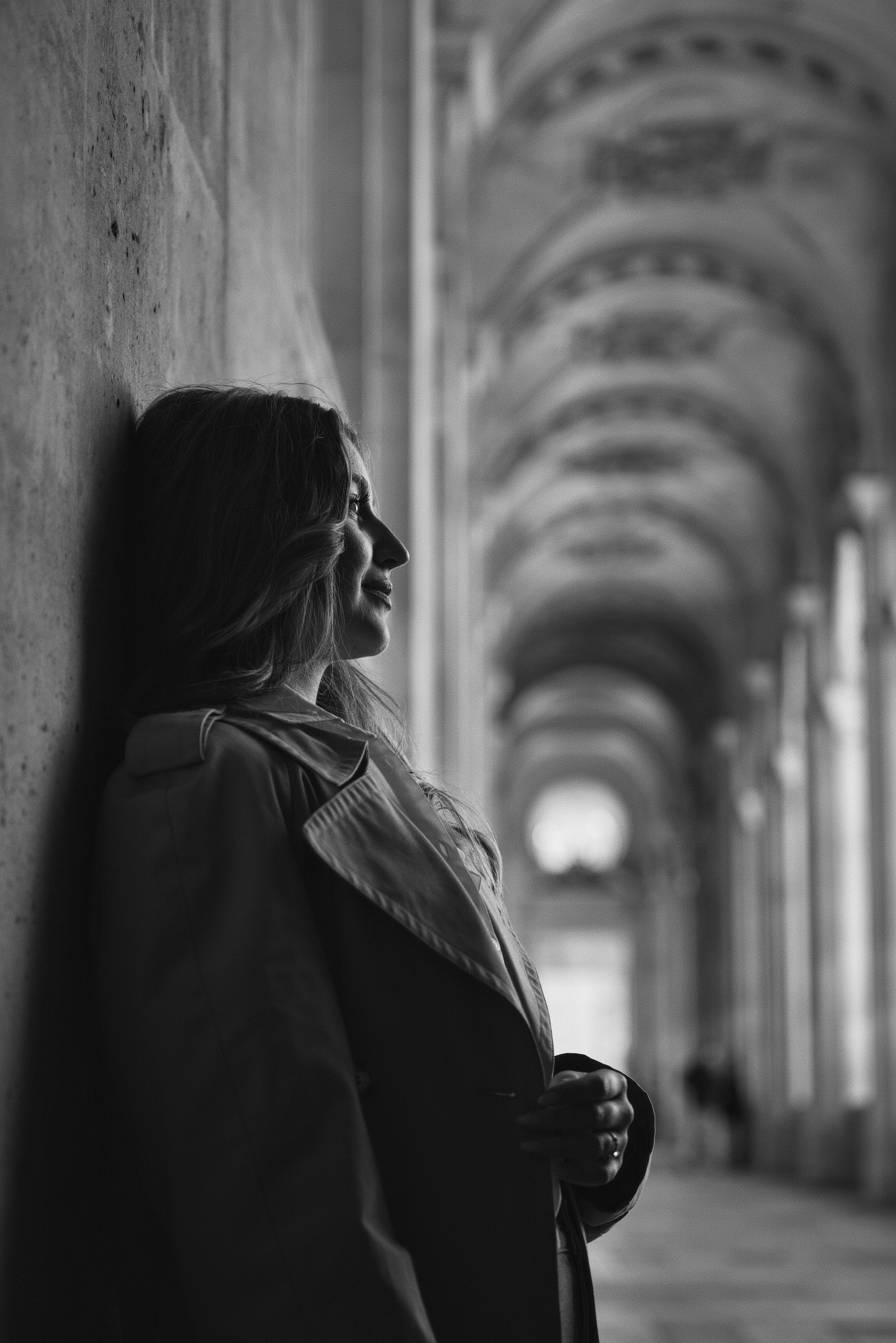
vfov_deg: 27.0
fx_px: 2800
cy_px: 672
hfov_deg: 18.2
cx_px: 448
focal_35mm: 75
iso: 100
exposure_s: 1/125
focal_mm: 50
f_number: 2
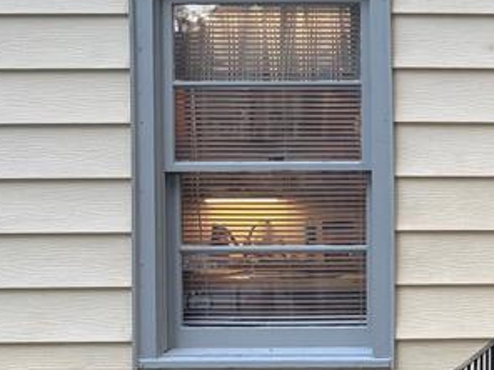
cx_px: 723
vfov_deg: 16.4
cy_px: 215
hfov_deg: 19.3
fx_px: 1284
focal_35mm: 90
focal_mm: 5.96
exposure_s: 1/121
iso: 100
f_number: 1.6
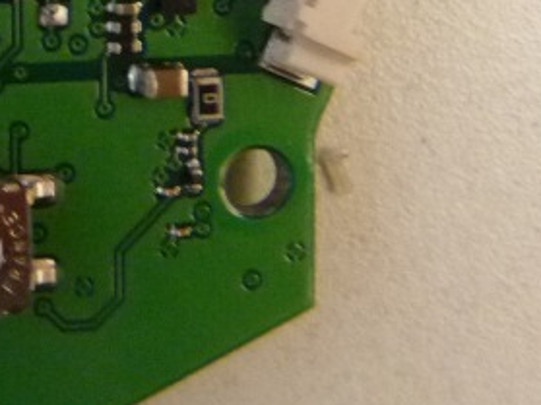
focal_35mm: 99
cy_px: -159
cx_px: -332
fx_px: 1547
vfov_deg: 14.2
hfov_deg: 17.3
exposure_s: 1/20
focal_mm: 4.8
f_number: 2.8
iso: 400
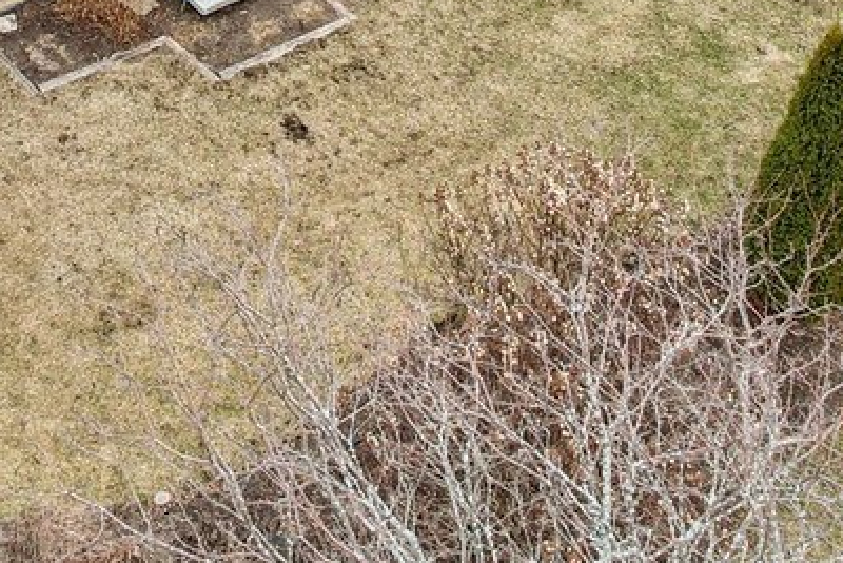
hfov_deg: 22.8
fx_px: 2085
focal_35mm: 89
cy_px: -268
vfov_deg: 14.4
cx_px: 287
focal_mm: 8.4
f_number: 2.8
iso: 110
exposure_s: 1/500
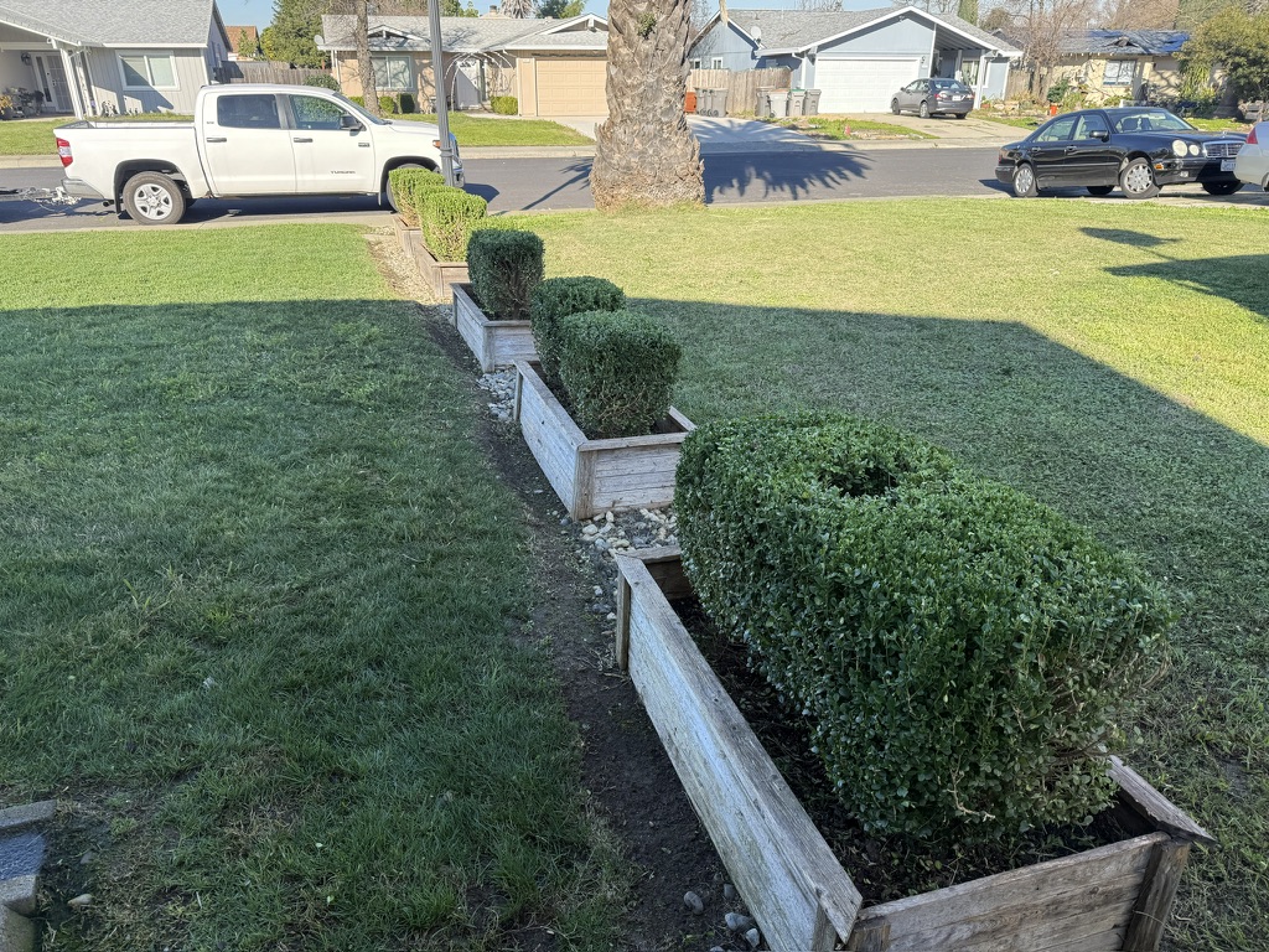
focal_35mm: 24
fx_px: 880
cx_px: 634
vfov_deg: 56.8
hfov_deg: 71.6
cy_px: 476
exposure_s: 1/1046
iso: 80
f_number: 1.78
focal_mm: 6.76
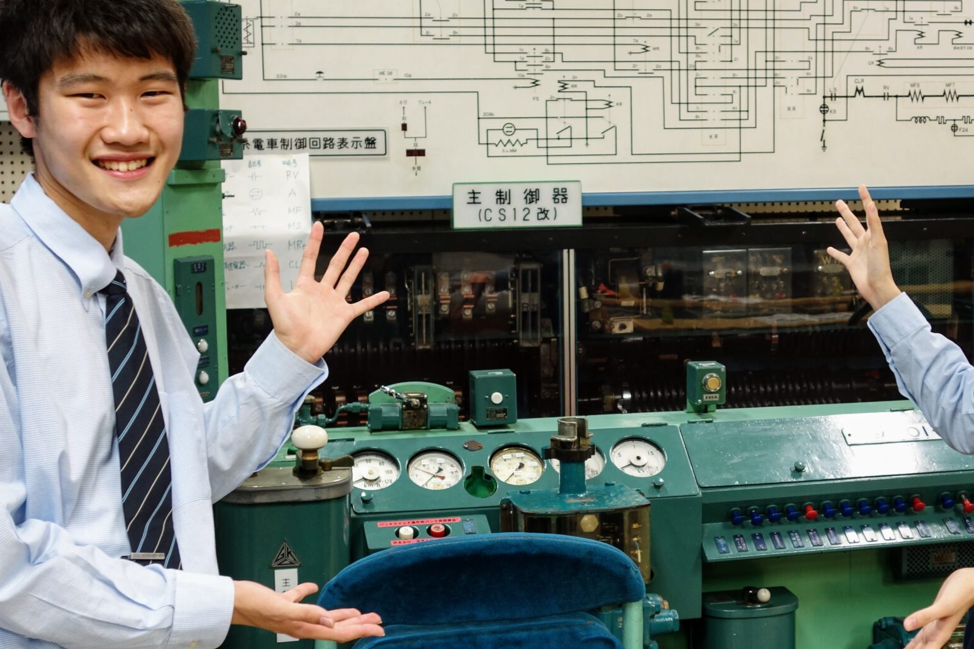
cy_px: 314
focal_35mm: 56
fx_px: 1515
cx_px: 574
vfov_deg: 24.2
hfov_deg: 35.5
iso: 200
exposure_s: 1/40
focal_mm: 12.62
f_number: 2.8
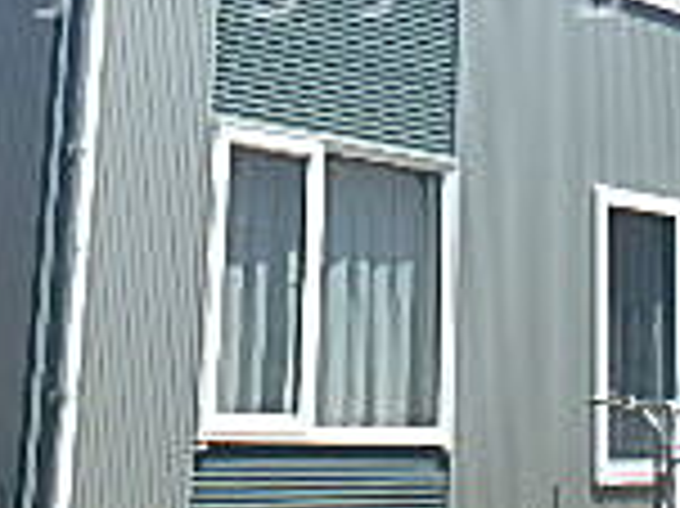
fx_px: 1747
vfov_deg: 16.1
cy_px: -36
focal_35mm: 89
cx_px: 342
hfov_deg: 22.0
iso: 125
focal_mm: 3.7
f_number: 3.5
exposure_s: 1/1000
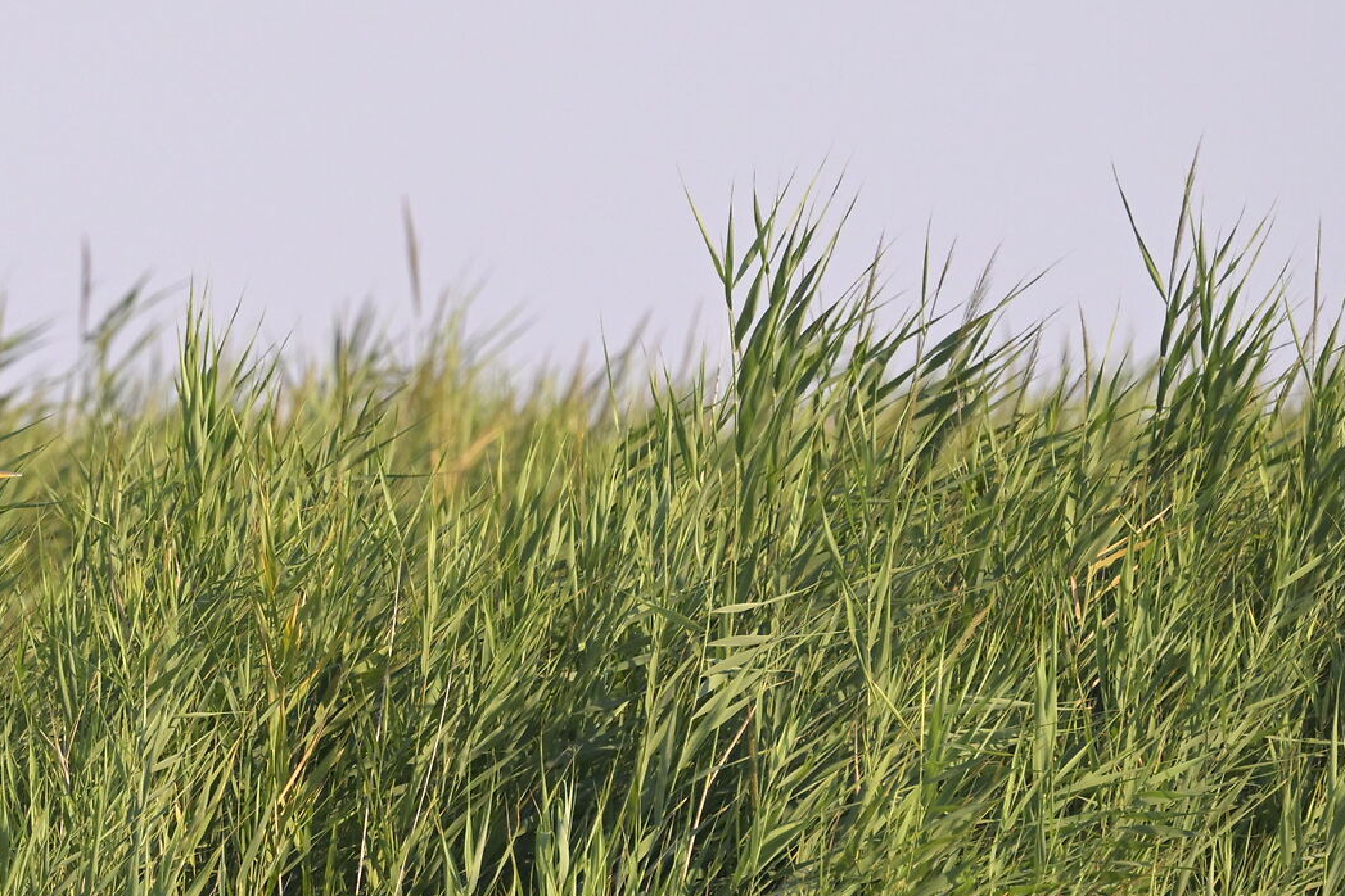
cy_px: 493
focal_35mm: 917
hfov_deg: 2.2
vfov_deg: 1.5
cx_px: -3
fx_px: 34257
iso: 3200
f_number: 9
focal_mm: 400
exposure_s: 1/3200
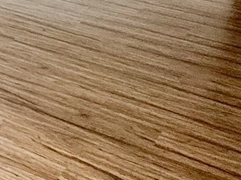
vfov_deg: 15.6
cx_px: -249
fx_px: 598
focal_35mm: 86
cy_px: -99
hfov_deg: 16.7
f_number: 2.2
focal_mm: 2.22
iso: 250
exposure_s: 1/120
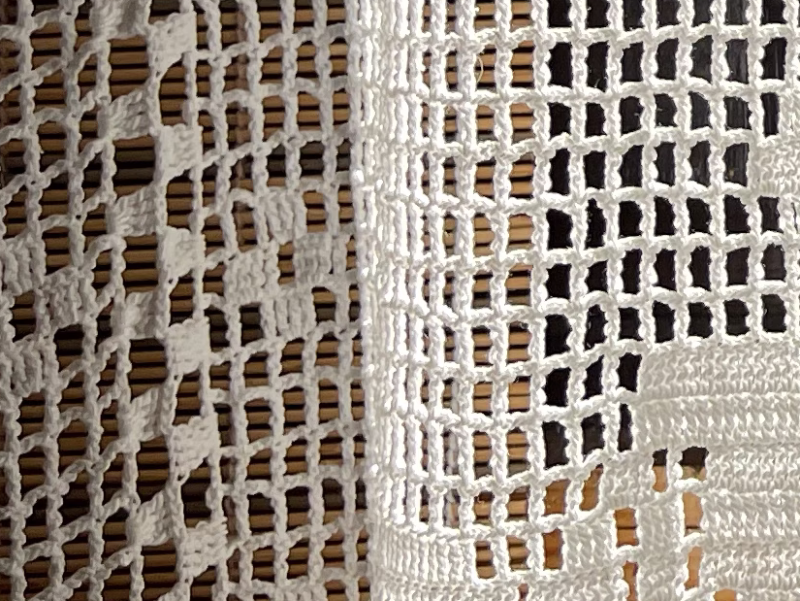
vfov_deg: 11.2
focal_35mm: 127
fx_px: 2935
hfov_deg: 12.7
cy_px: -341
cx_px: 1797
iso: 50
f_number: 1.6
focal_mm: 5.1
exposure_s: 1/1353
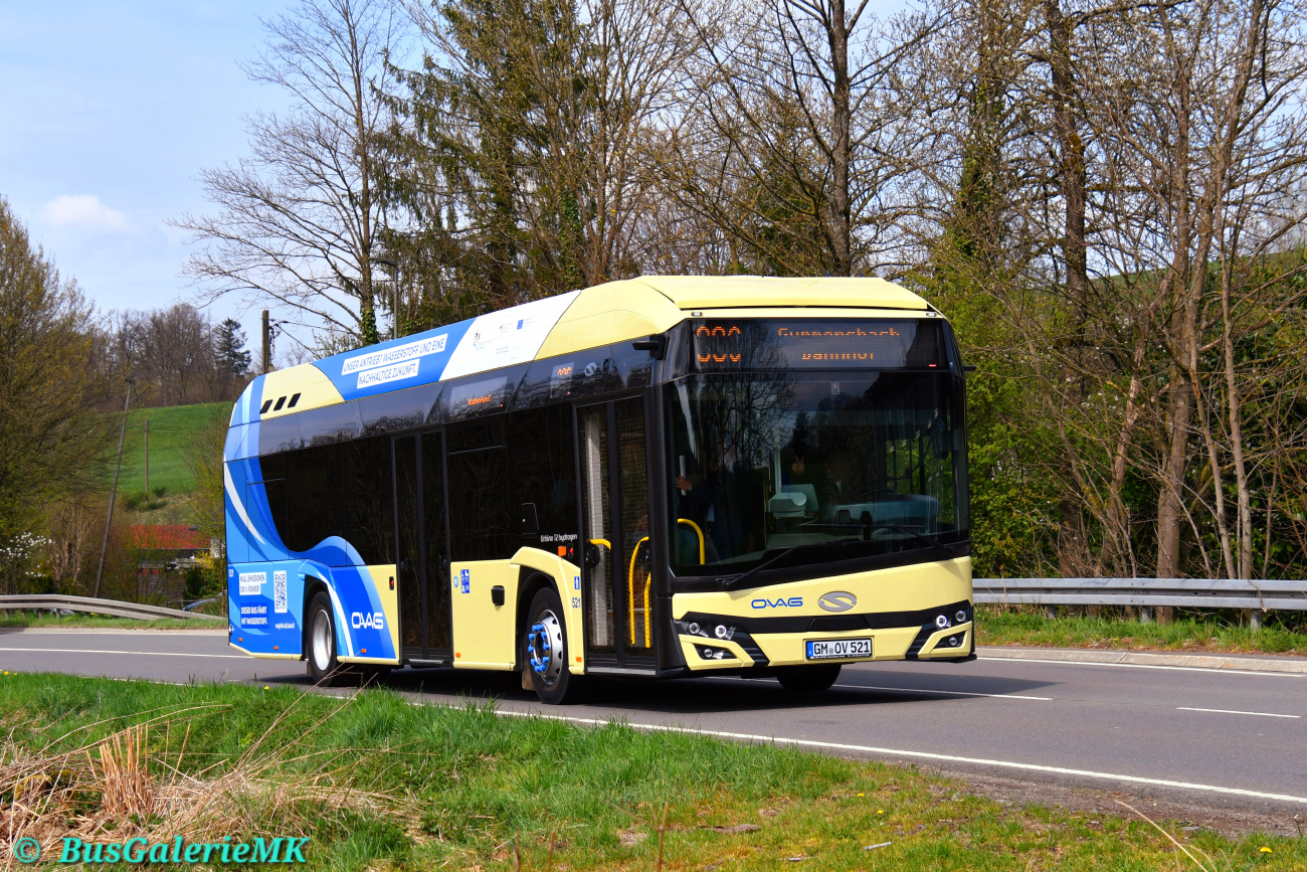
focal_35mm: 75
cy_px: 436
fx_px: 2723
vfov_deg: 18.2
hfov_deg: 27.0
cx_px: 654
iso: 400
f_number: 6.3
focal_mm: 50
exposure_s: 1/1667
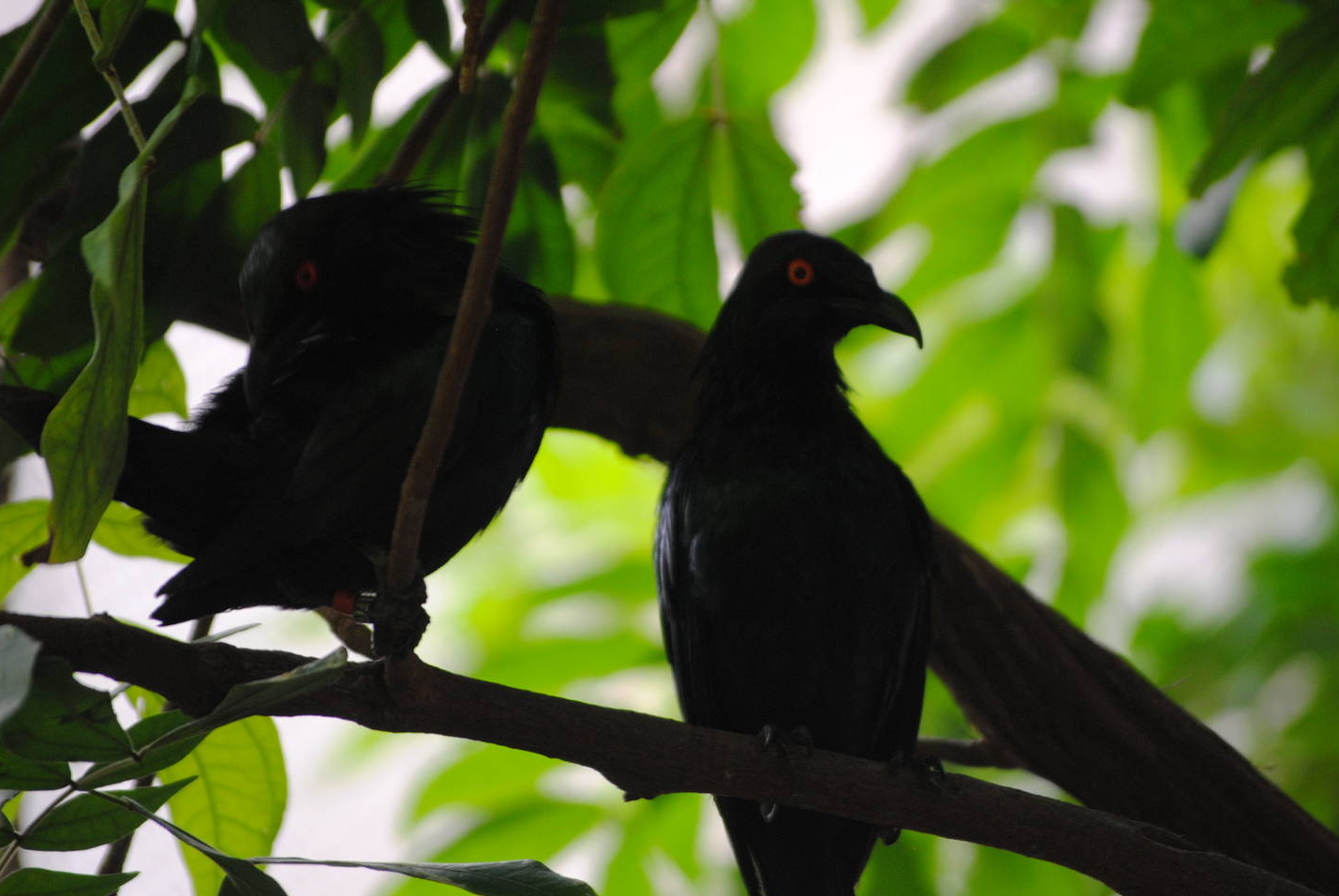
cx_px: 686
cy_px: 451
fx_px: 9382
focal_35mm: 252
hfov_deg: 8.2
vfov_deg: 5.5
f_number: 5
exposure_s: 1/125
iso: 400
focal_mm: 150
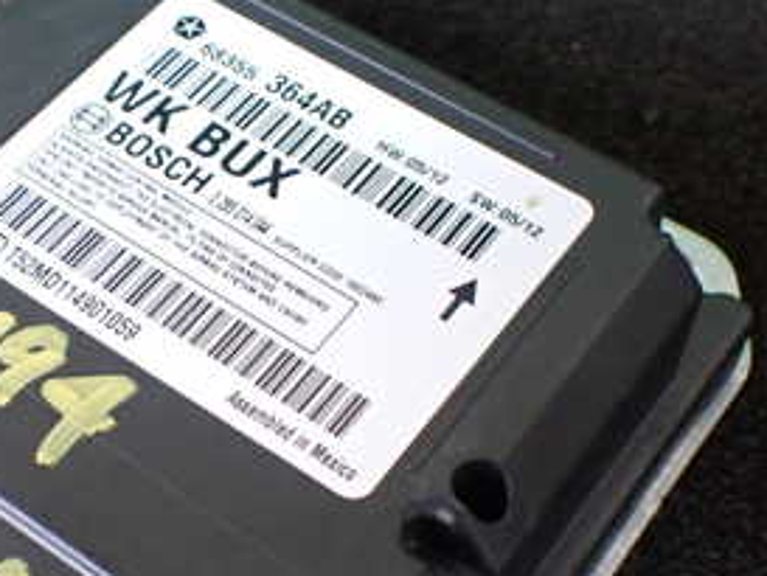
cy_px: 405
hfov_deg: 29.0
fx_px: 1463
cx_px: 197
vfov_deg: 22.1
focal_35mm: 66
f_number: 2.3
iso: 800
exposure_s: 1/50
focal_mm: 5.4
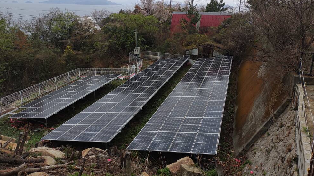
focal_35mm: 30
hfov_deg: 64.3
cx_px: 158
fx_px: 250
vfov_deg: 38.5
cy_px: 58
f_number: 1.79
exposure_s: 1/688
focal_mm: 4.71
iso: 100
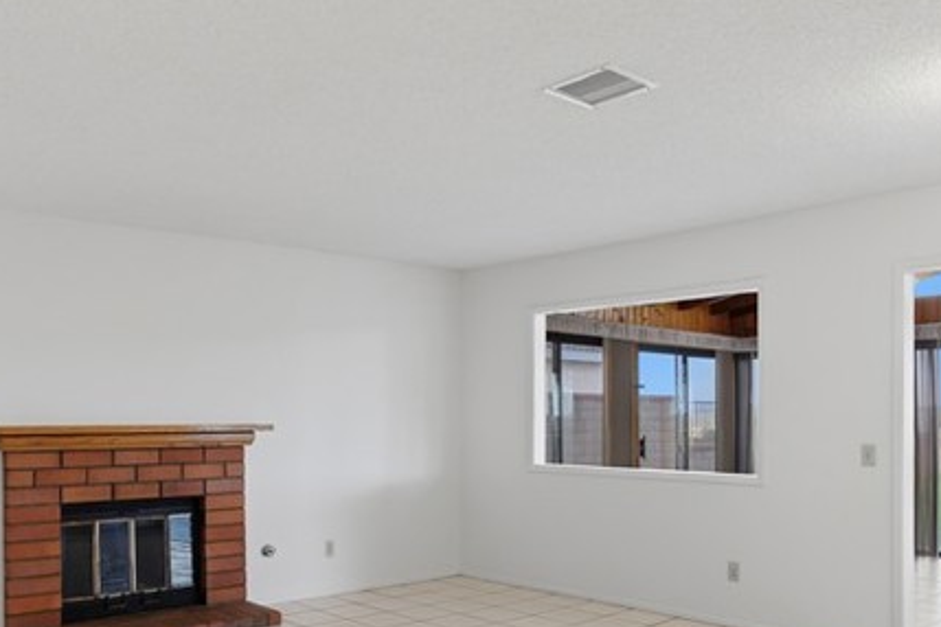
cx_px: 375
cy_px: 415
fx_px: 810
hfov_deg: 59.8
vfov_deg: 41.8
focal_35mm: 31
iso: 400
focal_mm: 13
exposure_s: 1/400
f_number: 7.1
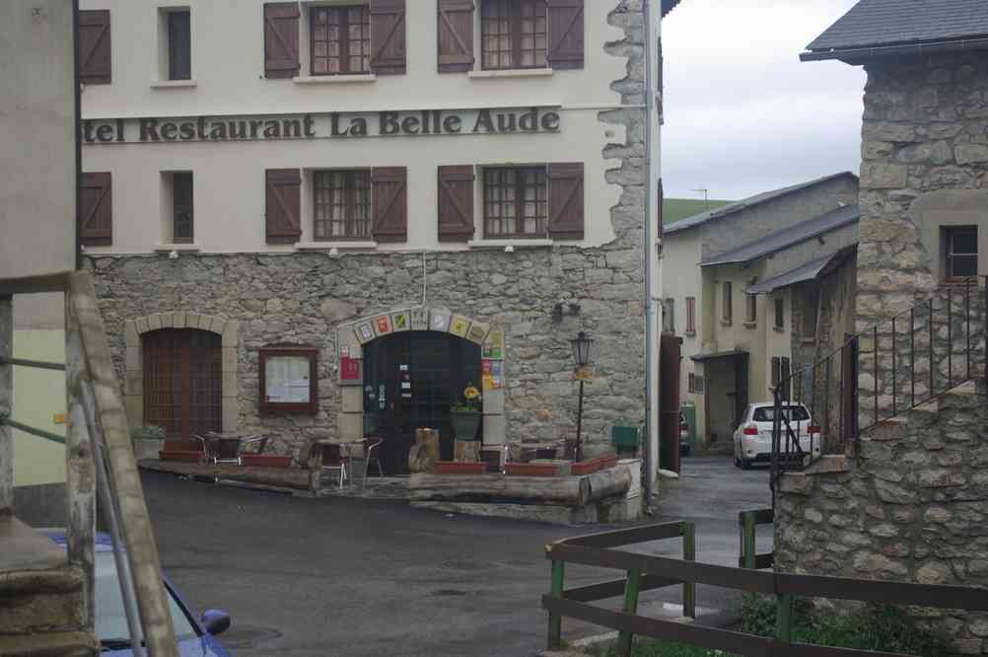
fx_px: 1768
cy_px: 328
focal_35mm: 64
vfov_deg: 21.0
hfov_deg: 31.2
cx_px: 494
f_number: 6.7
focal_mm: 43
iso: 100
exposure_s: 1/125
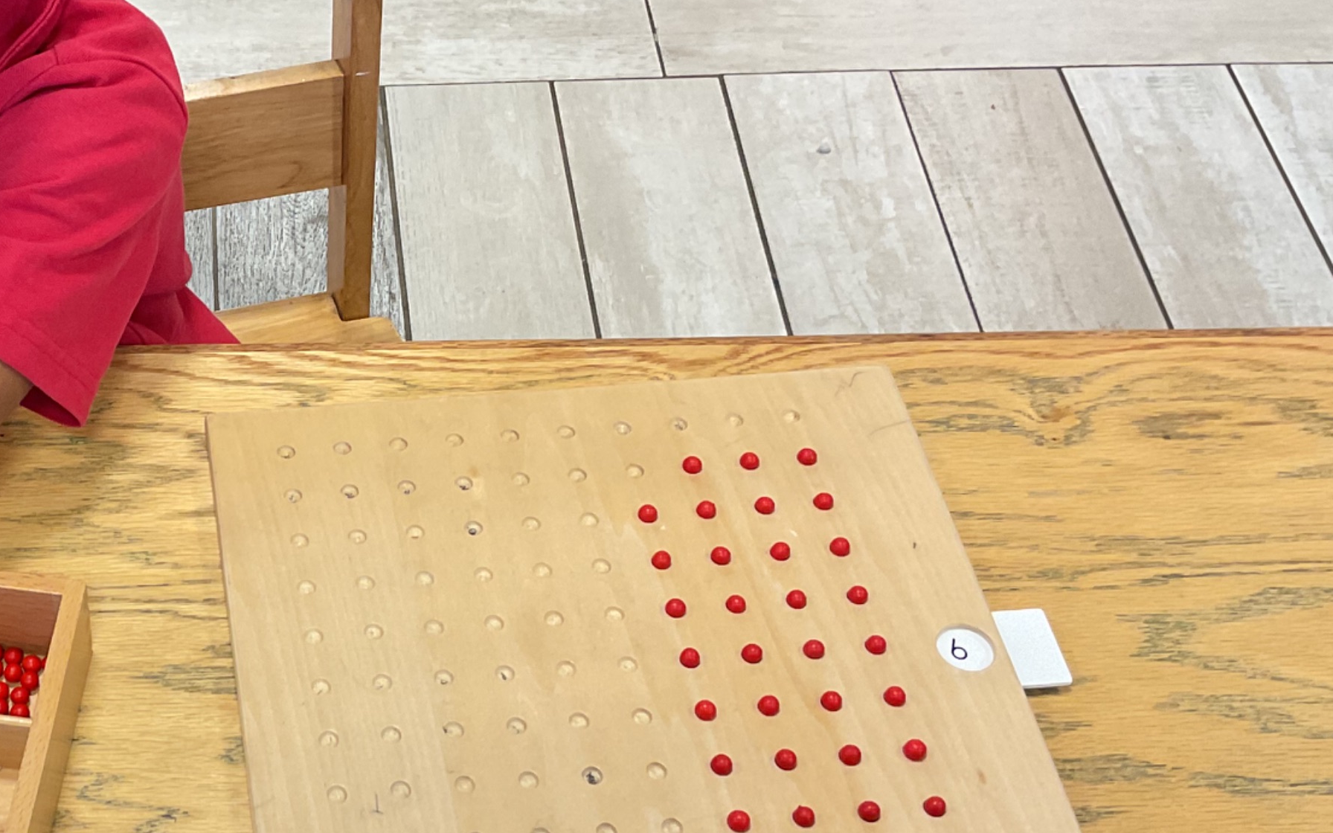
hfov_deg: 34.6
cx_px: 181
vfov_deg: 23.1
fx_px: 2034
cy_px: 510
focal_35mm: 56
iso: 64
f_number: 1.8
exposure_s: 1/50
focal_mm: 3
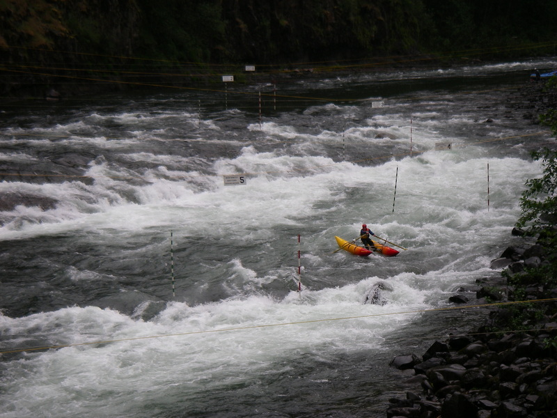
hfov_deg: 17.3
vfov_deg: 13.0
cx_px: 278
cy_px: 209
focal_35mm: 114
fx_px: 1834
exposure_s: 1/400
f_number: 4
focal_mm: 18.9
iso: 64
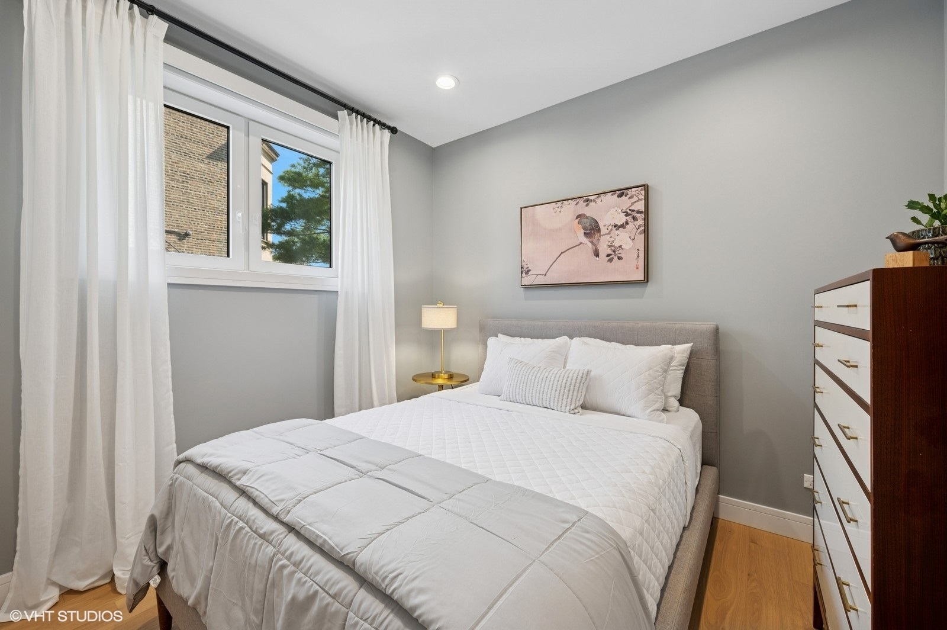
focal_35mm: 14
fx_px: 368
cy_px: 315
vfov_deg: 81.1
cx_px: 474
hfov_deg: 104.3
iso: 200
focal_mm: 14
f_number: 9.5
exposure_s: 1/8
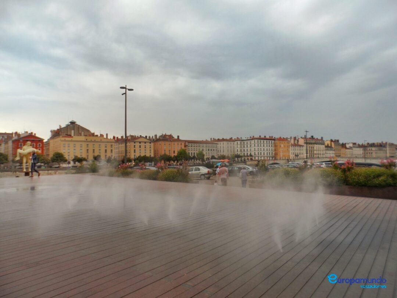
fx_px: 298
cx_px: 198
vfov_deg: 53.1
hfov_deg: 67.3
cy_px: 149
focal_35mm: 26
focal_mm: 4.9
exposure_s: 1/30
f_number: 3.3
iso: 80
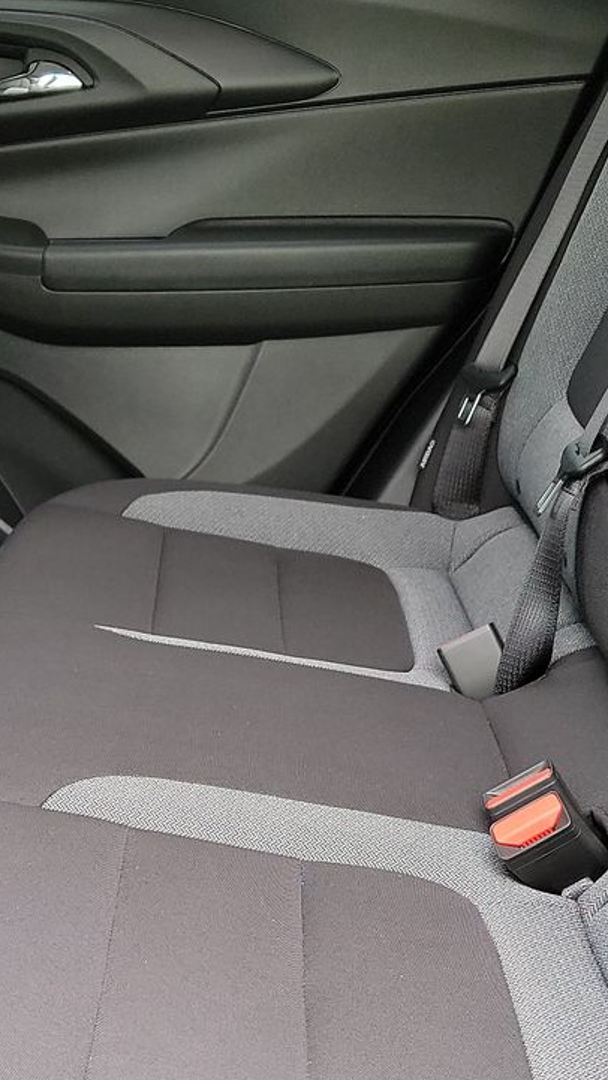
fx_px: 1661
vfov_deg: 35.3
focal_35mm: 58
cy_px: 789
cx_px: 163
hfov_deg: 20.6
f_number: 1.8
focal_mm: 6.7
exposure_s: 1/59
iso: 269
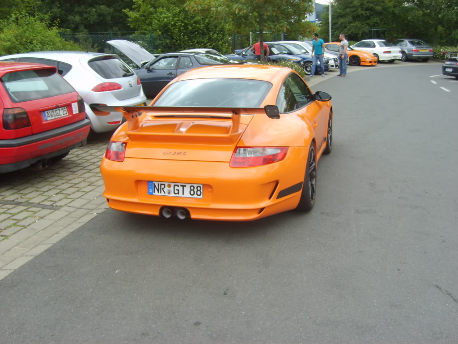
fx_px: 463
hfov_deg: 52.6
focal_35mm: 35
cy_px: 172
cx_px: 229
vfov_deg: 40.7
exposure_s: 1/60
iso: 50
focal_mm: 5.8
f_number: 2.8
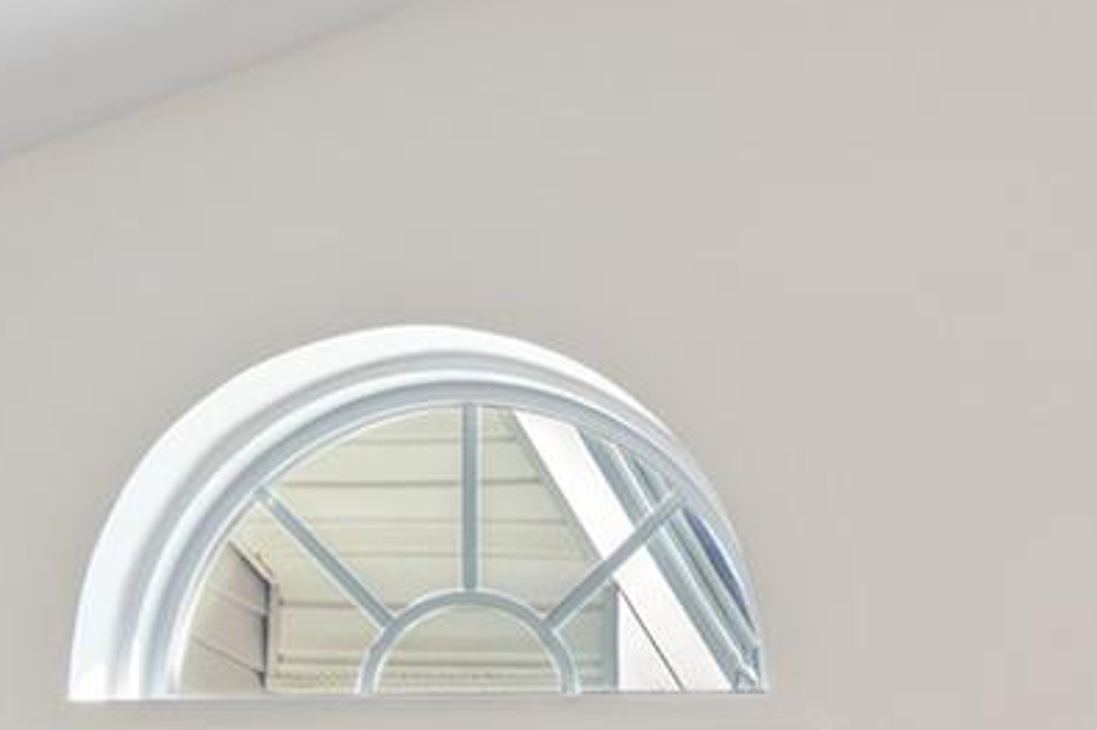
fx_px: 2528
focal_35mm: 83
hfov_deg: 20.0
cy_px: 1567
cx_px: 1783
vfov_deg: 13.5
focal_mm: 16
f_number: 7.1
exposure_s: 1/10
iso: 500
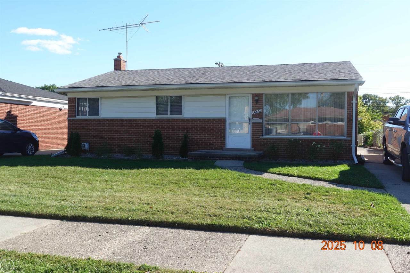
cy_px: 136
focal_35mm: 31
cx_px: 205
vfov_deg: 42.3
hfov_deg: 60.3
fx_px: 353
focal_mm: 12.15
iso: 125
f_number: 5.6
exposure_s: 1/200
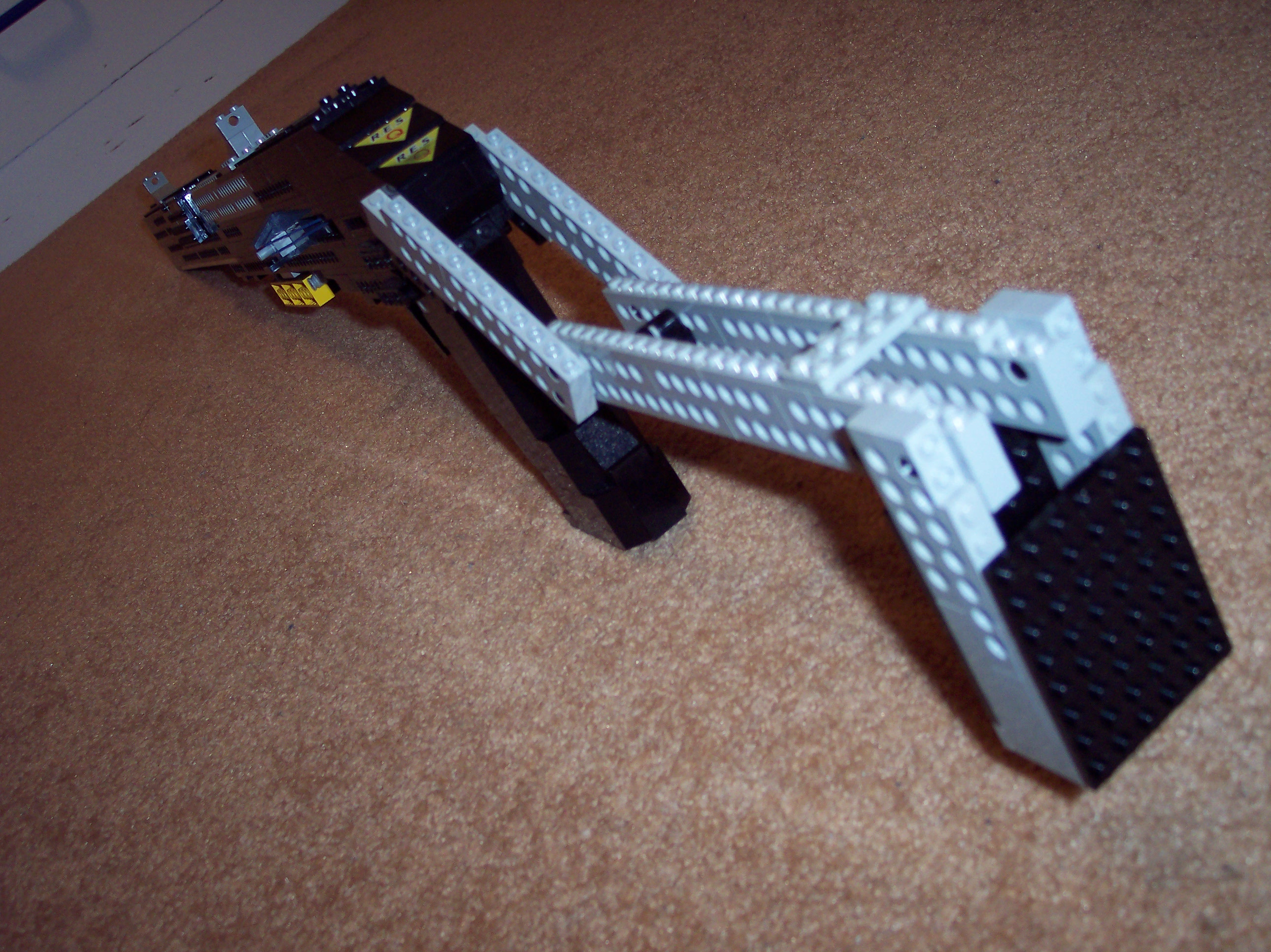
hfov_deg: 49.0
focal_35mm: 38
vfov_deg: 37.7
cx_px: 636
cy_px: 476
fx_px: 1394
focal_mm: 8
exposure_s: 1/30
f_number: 2.8
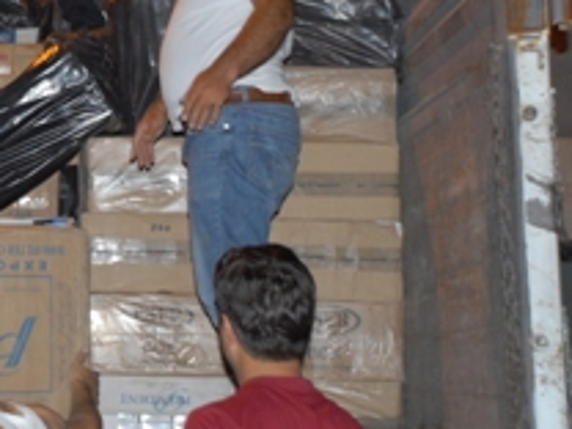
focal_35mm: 132
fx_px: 2181
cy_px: 21
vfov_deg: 11.1
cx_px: -104
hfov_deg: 14.5
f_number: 5
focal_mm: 38
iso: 800
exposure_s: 1/60
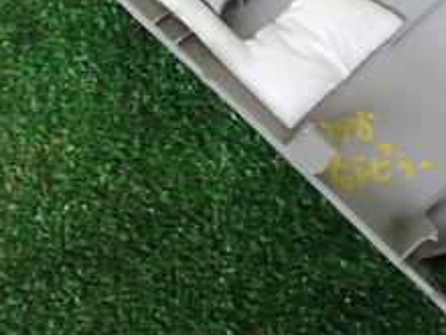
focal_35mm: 82
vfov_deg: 17.3
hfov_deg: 23.8
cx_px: 219
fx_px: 1057
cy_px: -49
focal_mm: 5.4
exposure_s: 1/40
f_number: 2.3
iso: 200
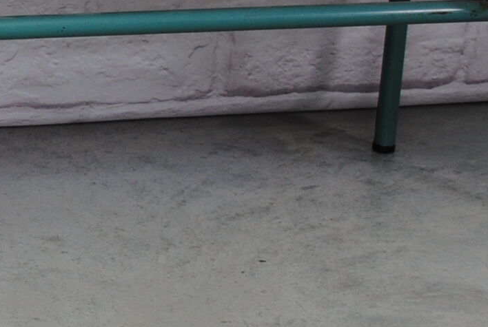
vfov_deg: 10.2
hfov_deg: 14.1
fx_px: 1833
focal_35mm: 135
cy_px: 83
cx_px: -274
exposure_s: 1/125
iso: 200
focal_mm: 22
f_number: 5.6
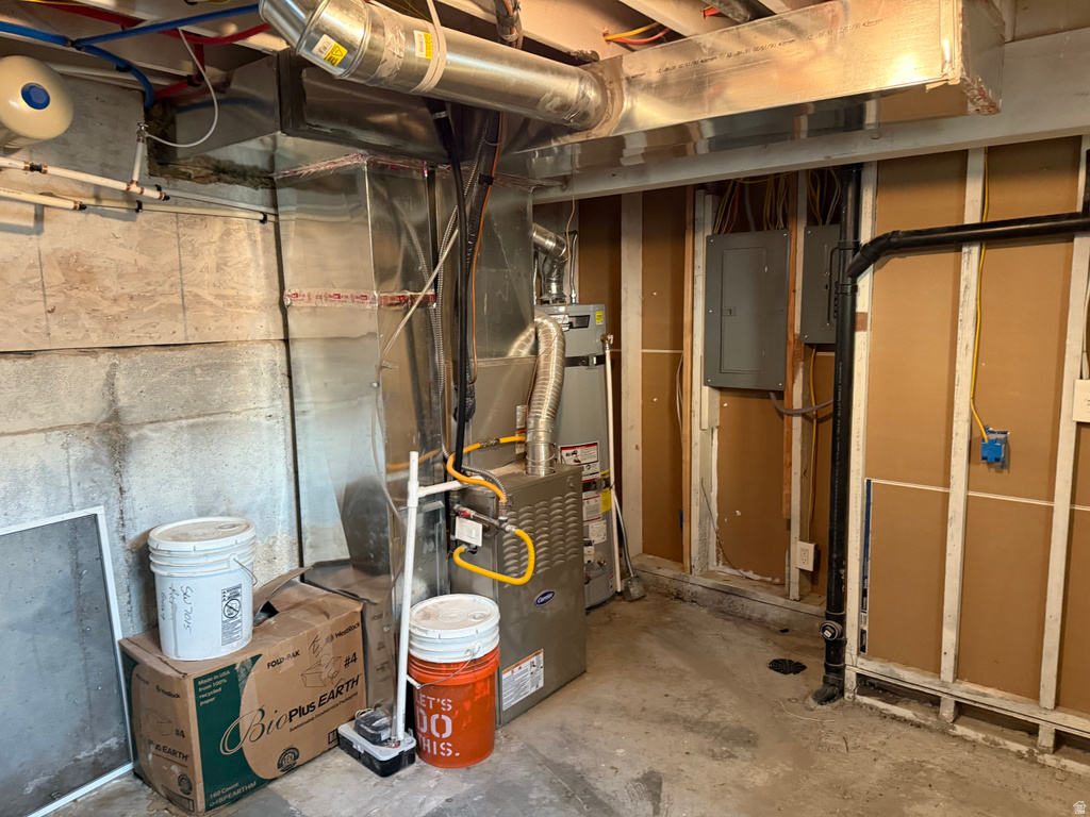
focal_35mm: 24
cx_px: 545
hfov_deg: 71.6
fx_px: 756
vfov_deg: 56.8
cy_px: 408
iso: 640
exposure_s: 1/40
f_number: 1.78
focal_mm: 6.76
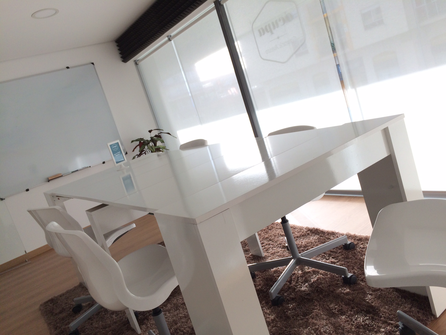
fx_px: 374
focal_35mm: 29
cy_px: 168
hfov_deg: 61.7
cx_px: 223
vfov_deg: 48.2
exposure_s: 1/293
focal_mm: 4.15
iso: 32
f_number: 2.2
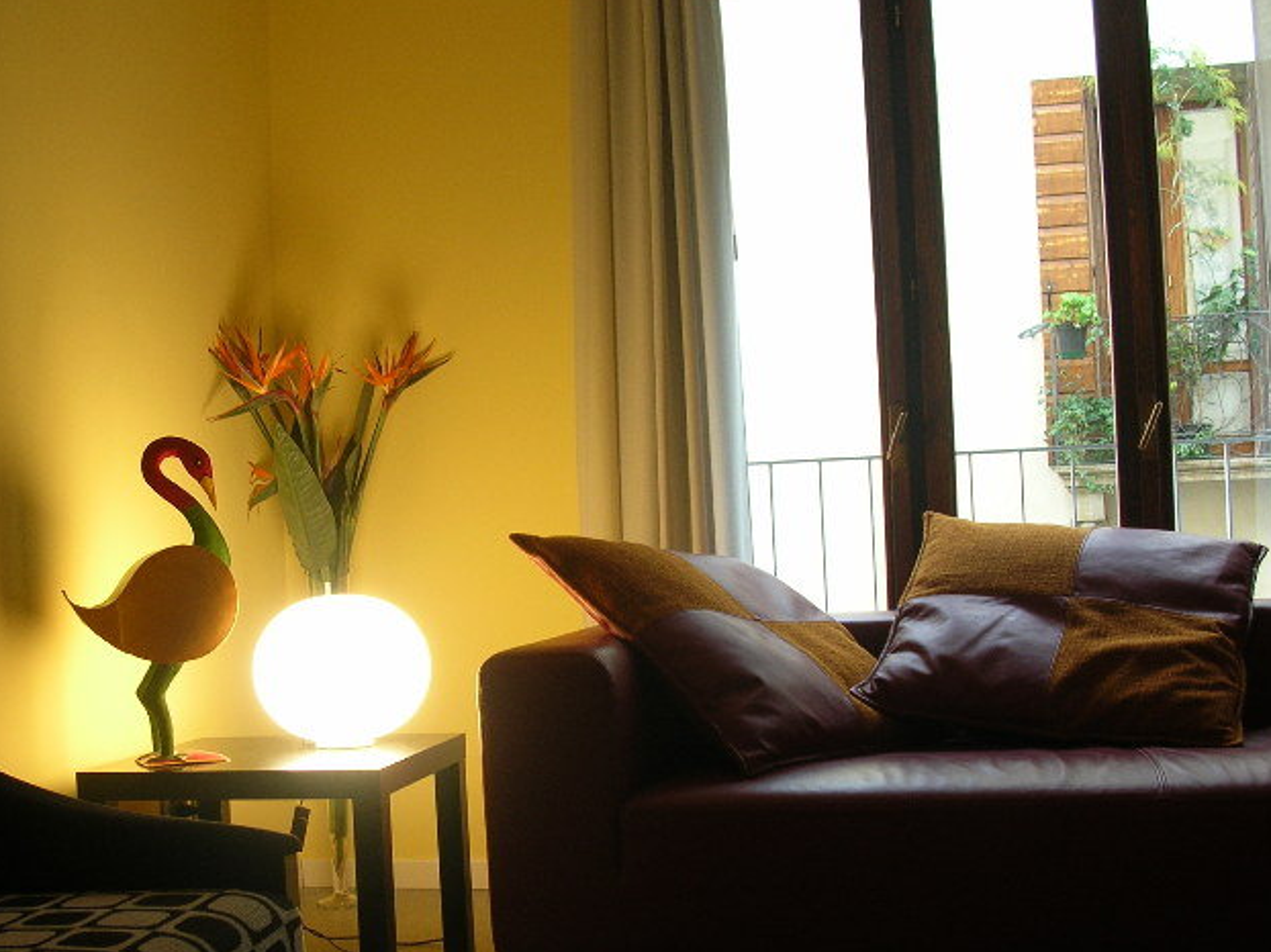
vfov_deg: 32.0
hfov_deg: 42.0
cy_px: 585
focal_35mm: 45
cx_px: 576
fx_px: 1652
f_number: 2.8
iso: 50
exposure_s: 1/10.4
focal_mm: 5.8
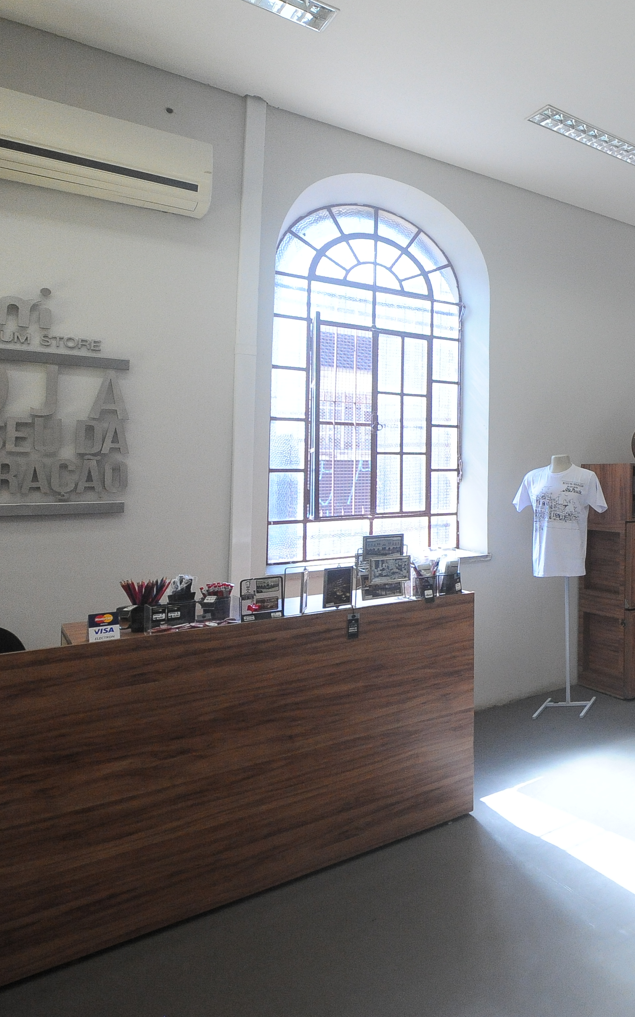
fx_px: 665
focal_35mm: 24
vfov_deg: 74.6
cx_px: 805
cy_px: 455
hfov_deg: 36.1
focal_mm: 14
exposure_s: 1/800
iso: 3200
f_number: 5
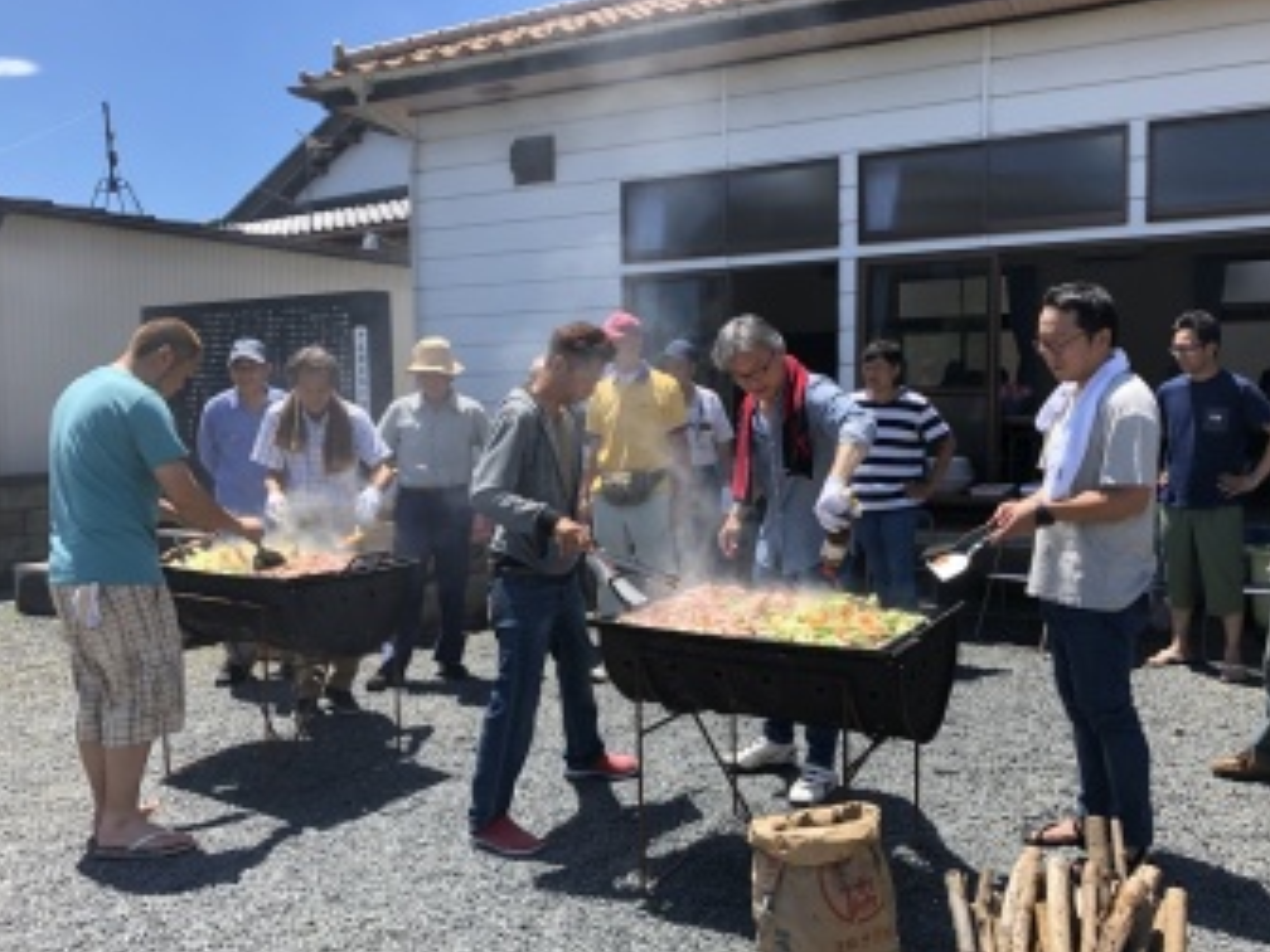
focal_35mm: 31
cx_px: 661
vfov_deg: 45.4
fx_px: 1137
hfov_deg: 58.3
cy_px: 489
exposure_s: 1/1033
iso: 20
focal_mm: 3.99
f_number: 1.8
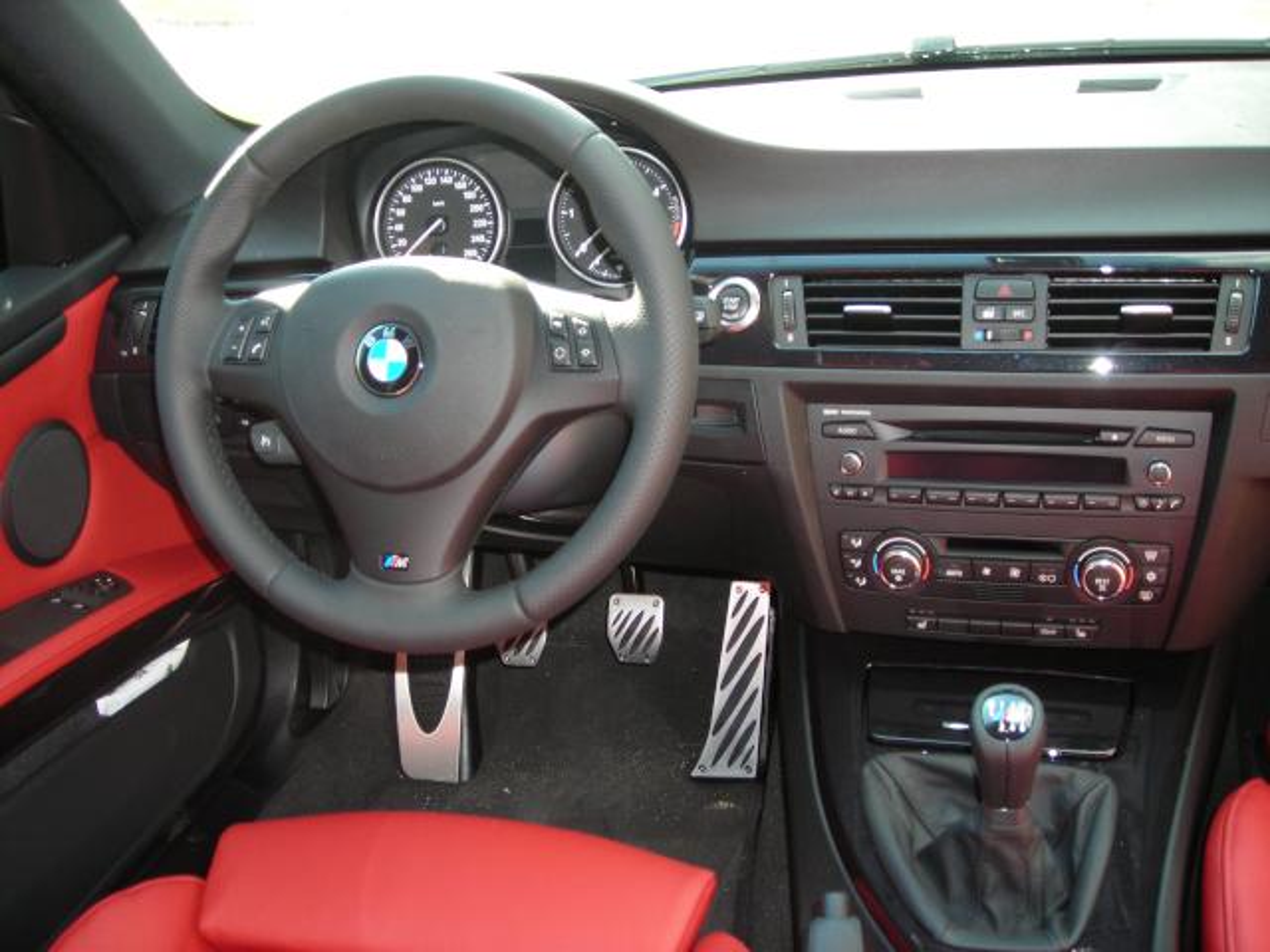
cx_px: 635
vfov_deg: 37.7
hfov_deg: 49.0
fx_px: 1394
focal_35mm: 38
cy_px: 476
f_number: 3.2
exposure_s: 1/60.1
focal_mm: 6.3
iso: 96
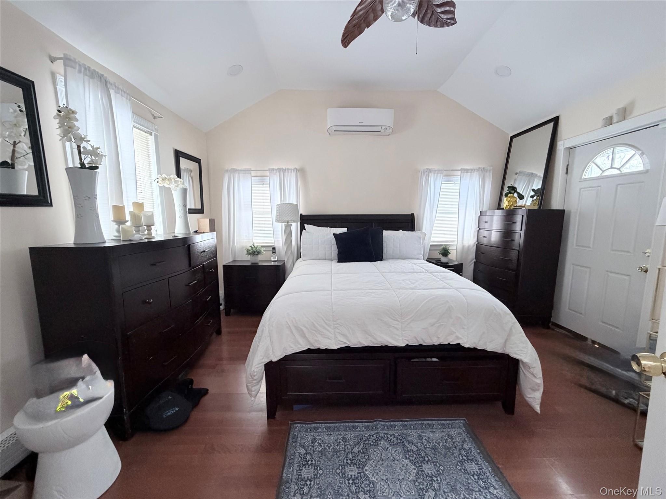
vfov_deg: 85.7
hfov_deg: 102.1
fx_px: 269
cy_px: 250
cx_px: 333
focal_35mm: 14
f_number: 2.2
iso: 400
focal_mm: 2.22
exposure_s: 1/60
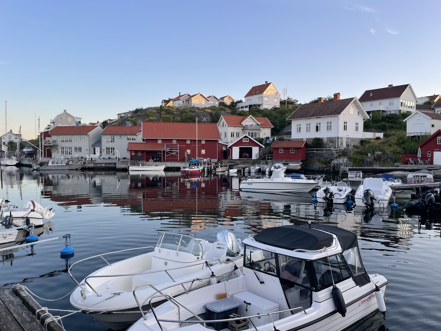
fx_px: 331
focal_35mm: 26
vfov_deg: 53.1
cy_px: 166
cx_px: 220
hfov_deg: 67.3
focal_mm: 4.2
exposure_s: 1/409
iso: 32
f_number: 1.6
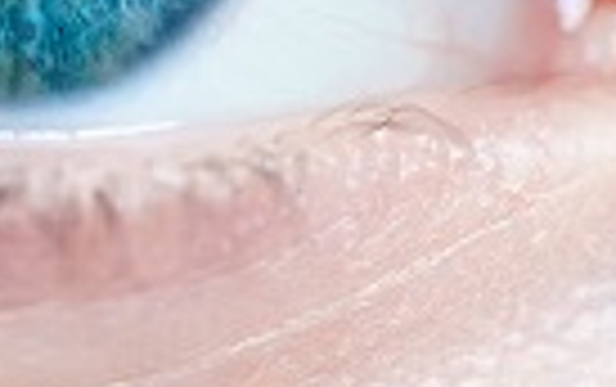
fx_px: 5059
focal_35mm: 301
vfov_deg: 4.4
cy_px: -176
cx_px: 121
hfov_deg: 7.0
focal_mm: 90
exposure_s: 1/100
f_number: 5.6
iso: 4000
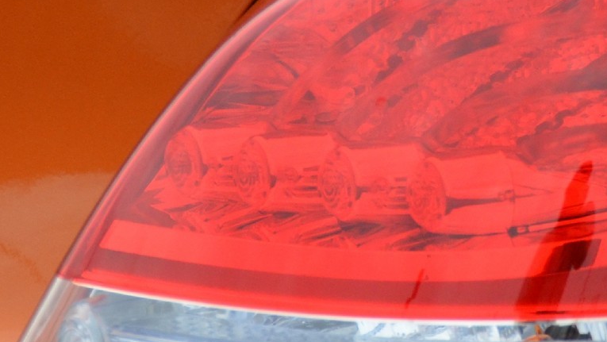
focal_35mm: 420
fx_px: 6763
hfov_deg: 5.1
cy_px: 134
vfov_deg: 2.9
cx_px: 713
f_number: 5
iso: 800
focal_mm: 82
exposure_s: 1/640
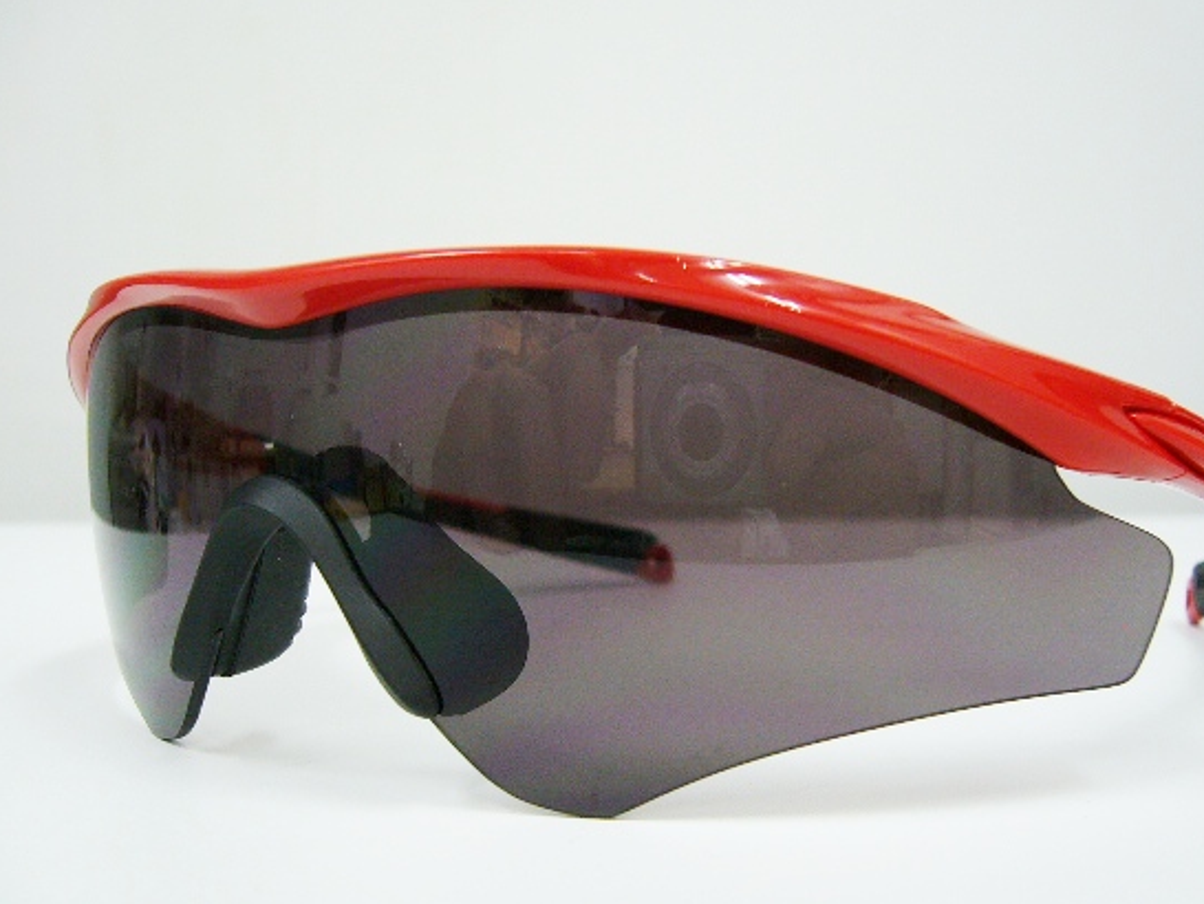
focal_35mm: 41
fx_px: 1427
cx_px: 664
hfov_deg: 45.7
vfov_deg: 35.1
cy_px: 483
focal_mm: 5.8
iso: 100
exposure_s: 1/30
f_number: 2.8
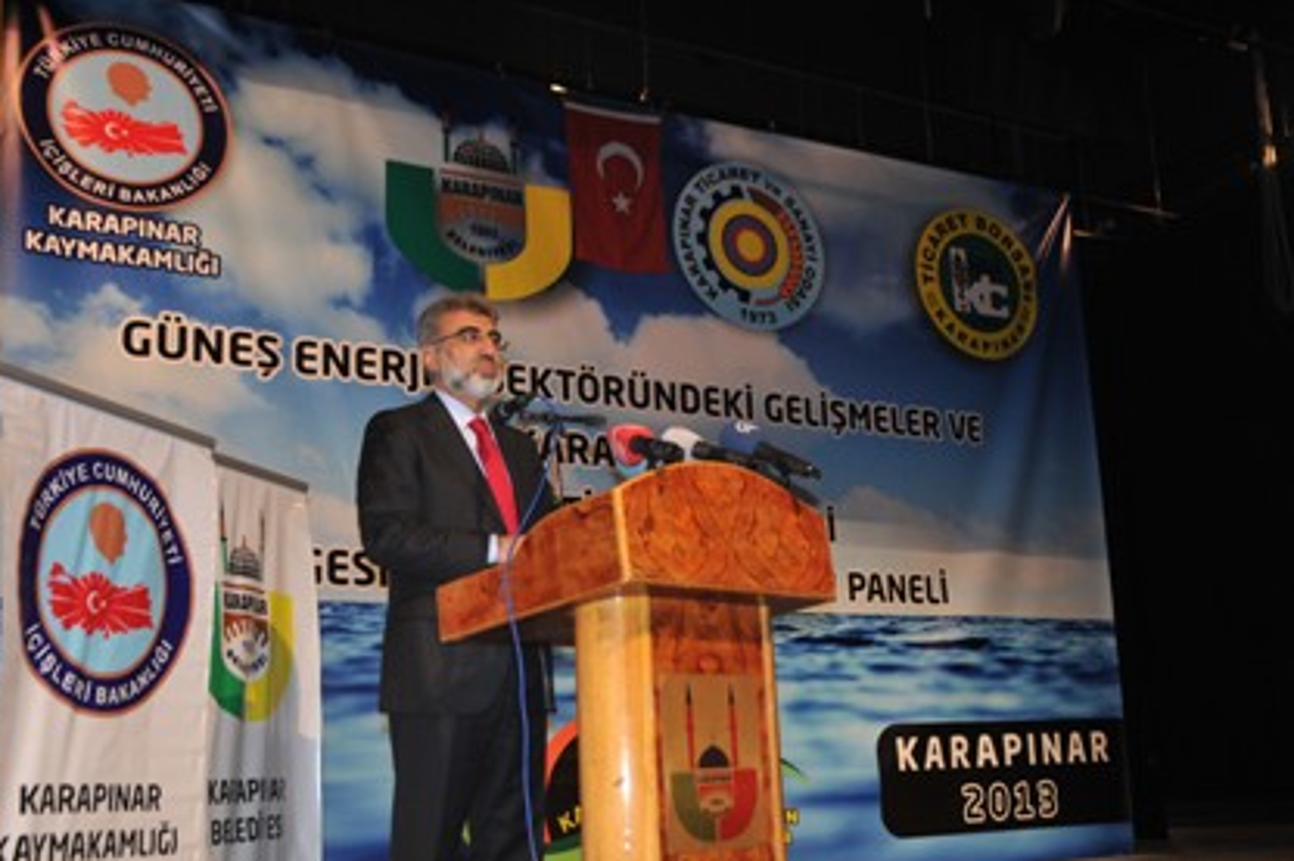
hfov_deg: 46.4
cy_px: 451
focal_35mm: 42
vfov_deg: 31.9
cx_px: 675
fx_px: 1509
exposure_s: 1/60
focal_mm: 26
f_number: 4
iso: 400
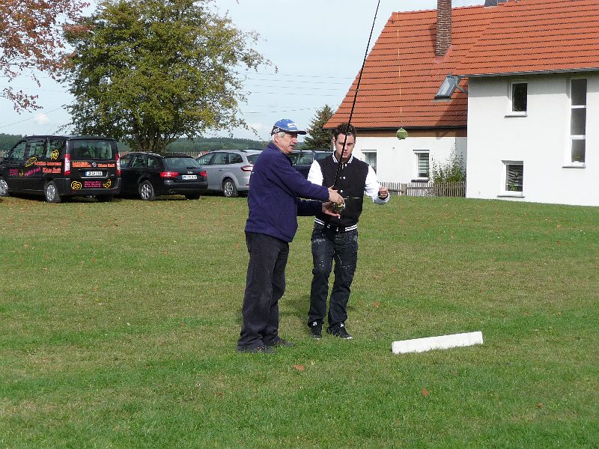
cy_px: 224
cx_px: 300
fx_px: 1332
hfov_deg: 25.3
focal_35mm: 77
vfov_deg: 19.1
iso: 100
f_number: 4.6
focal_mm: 13.1
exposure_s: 1/400
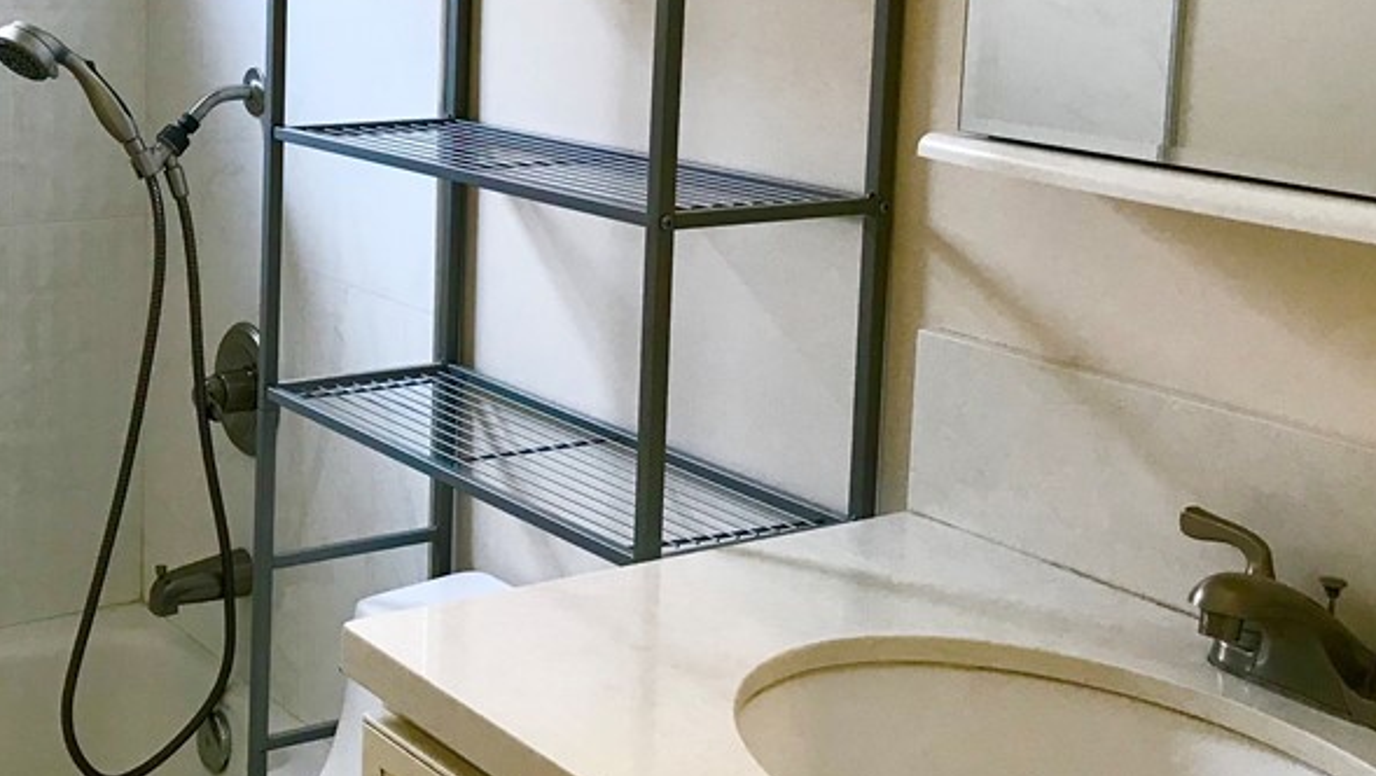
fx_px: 1935
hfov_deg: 38.3
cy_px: 154
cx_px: 371
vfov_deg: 22.4
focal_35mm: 53
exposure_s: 1/30
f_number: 1.8
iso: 32
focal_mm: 3.99
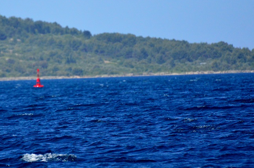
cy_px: 68
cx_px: 70
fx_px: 4928
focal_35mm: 700
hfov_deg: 3.0
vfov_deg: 2.0
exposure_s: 1/8000
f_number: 5.6
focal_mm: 300
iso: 2200
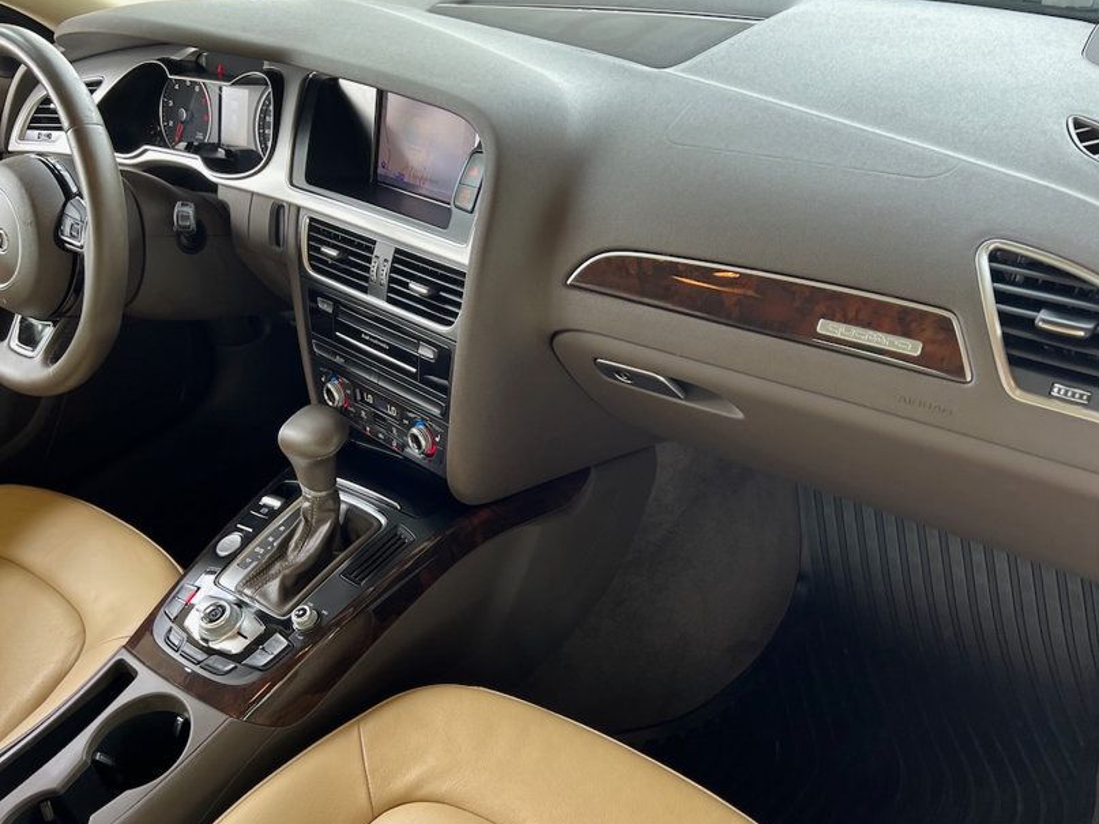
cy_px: 473
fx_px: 1048
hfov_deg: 55.3
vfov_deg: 42.8
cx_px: 523
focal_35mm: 33
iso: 100
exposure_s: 1/121
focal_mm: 5.7
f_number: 1.5
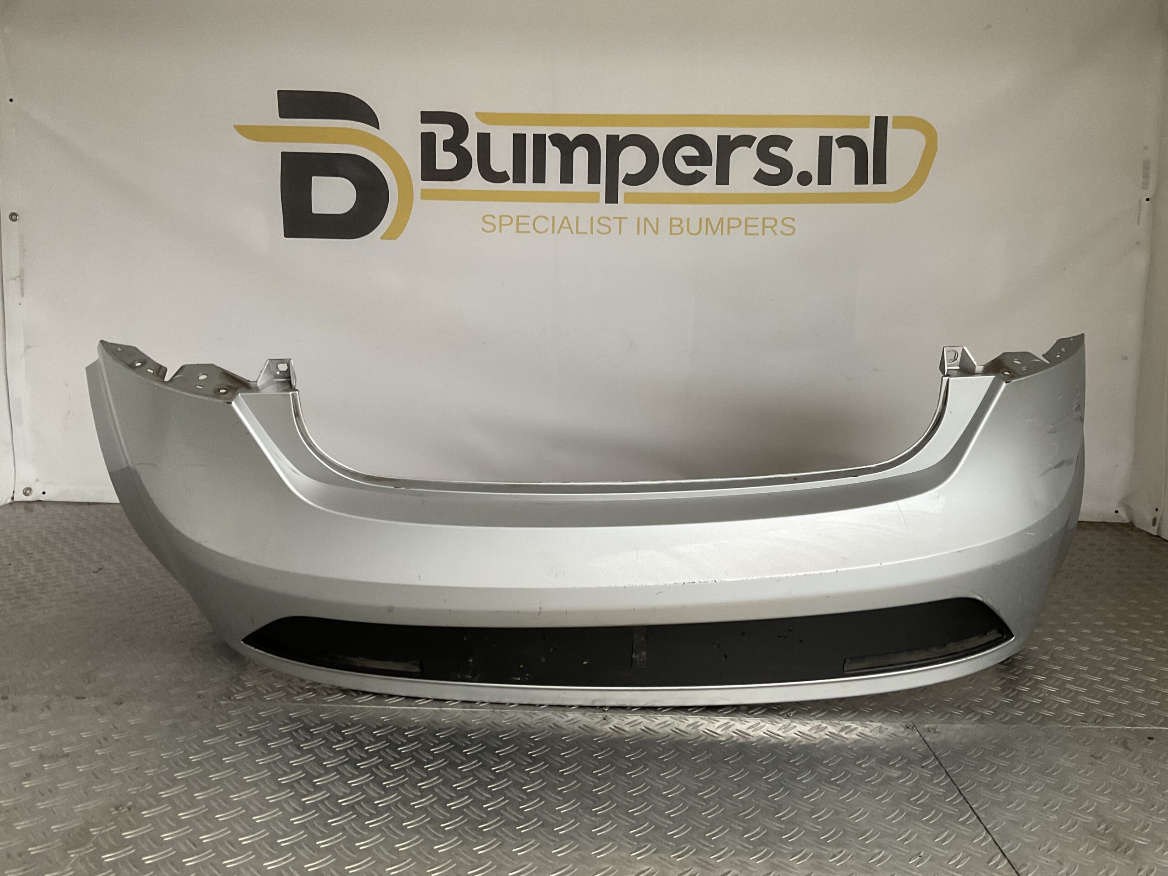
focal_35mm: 29
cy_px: 438
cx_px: 584
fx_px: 979
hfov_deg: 61.7
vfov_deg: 48.2
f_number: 1.8
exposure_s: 1/60
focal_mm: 3
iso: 100
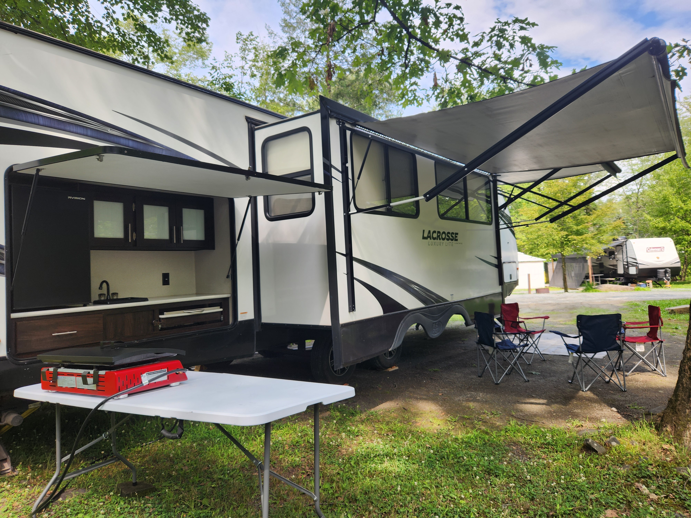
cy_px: 259
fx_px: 459
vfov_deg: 58.9
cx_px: 346
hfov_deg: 73.9
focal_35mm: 23
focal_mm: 5.4
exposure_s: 1/316
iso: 20
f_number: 1.8
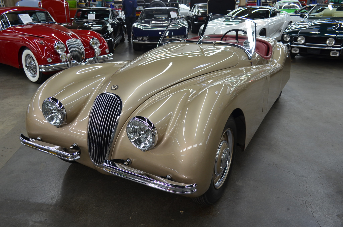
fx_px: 285
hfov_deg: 62.0
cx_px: 172
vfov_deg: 43.4
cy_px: 114
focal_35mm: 30
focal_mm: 20
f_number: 4
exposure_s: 1/60
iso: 400
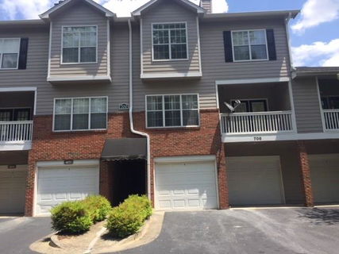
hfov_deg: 61.7
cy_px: 127
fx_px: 284
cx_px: 170
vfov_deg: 48.2
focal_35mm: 29
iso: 32
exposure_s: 1/1199
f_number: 2.2
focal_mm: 4.15
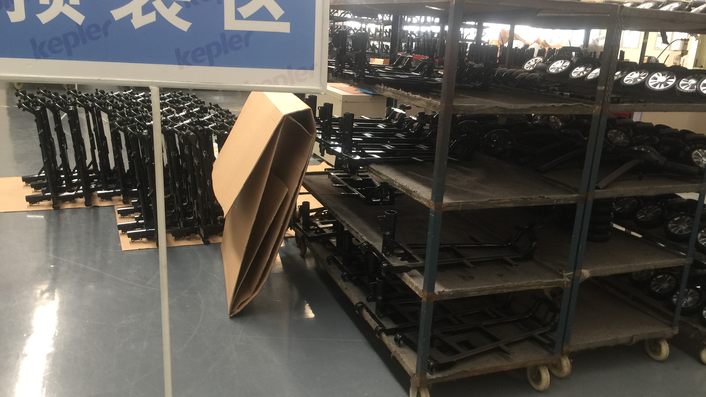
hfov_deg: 61.0
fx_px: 599
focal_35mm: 32
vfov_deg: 36.7
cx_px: 356
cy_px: 199
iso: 50
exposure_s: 1/17
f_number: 2.2
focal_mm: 4.15
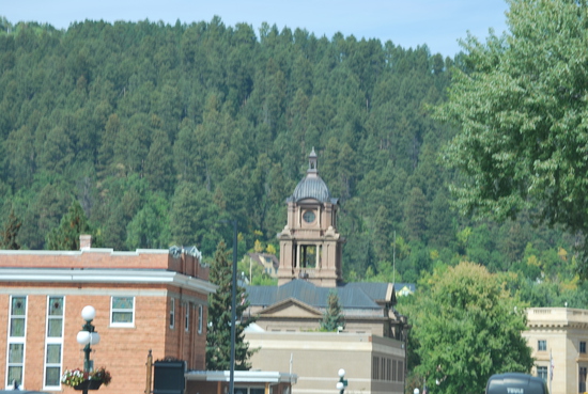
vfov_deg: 10.7
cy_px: 197
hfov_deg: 15.9
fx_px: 2111
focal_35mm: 129
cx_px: 294
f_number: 8
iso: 100
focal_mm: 86
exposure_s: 1/125
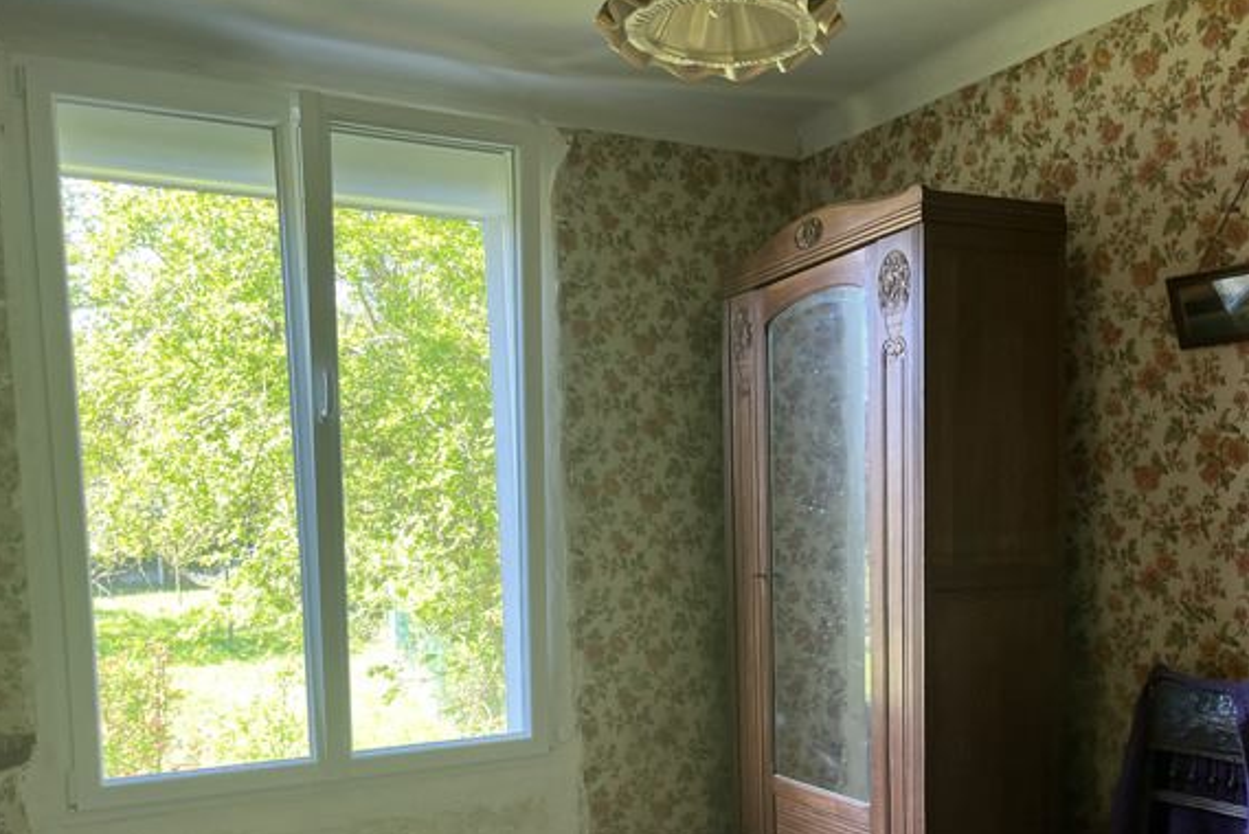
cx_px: 724
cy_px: 628
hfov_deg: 50.5
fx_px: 1319
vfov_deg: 34.3
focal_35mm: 38
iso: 125
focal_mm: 5.1
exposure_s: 1/114
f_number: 1.6
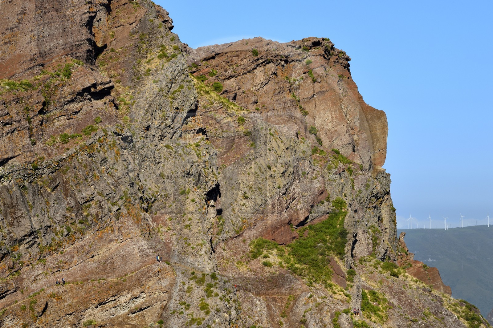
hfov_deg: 12.5
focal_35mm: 165
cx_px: 246
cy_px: 164
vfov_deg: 8.3
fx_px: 2258
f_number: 11
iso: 200
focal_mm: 165
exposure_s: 1/500
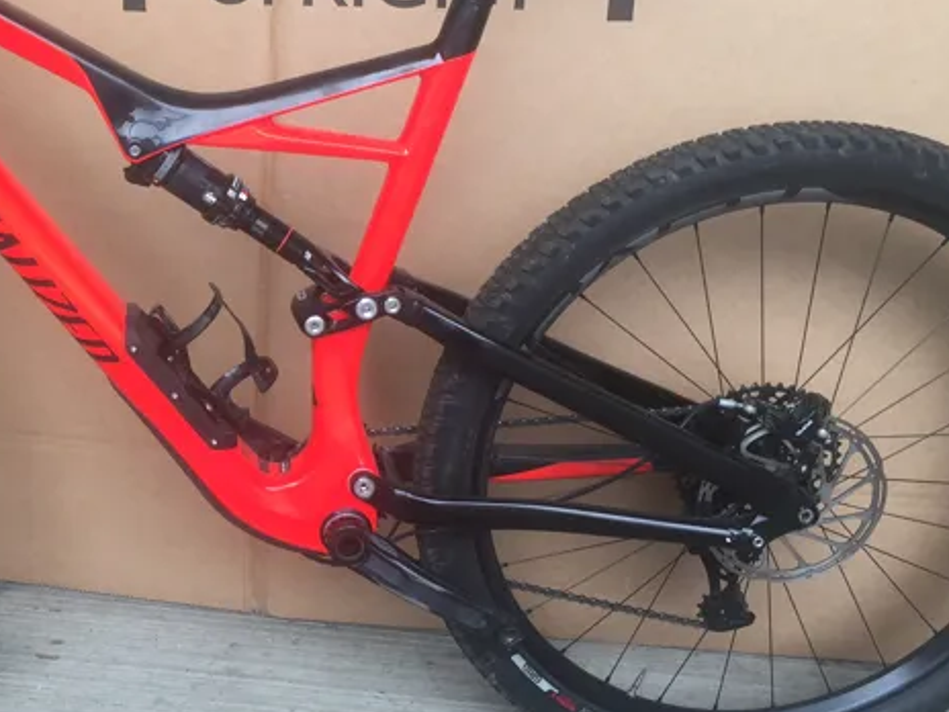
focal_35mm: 50
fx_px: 1371
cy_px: 307
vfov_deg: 29.1
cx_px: 233
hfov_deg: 37.2
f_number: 2.2
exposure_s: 1/50
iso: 32
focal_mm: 4.15
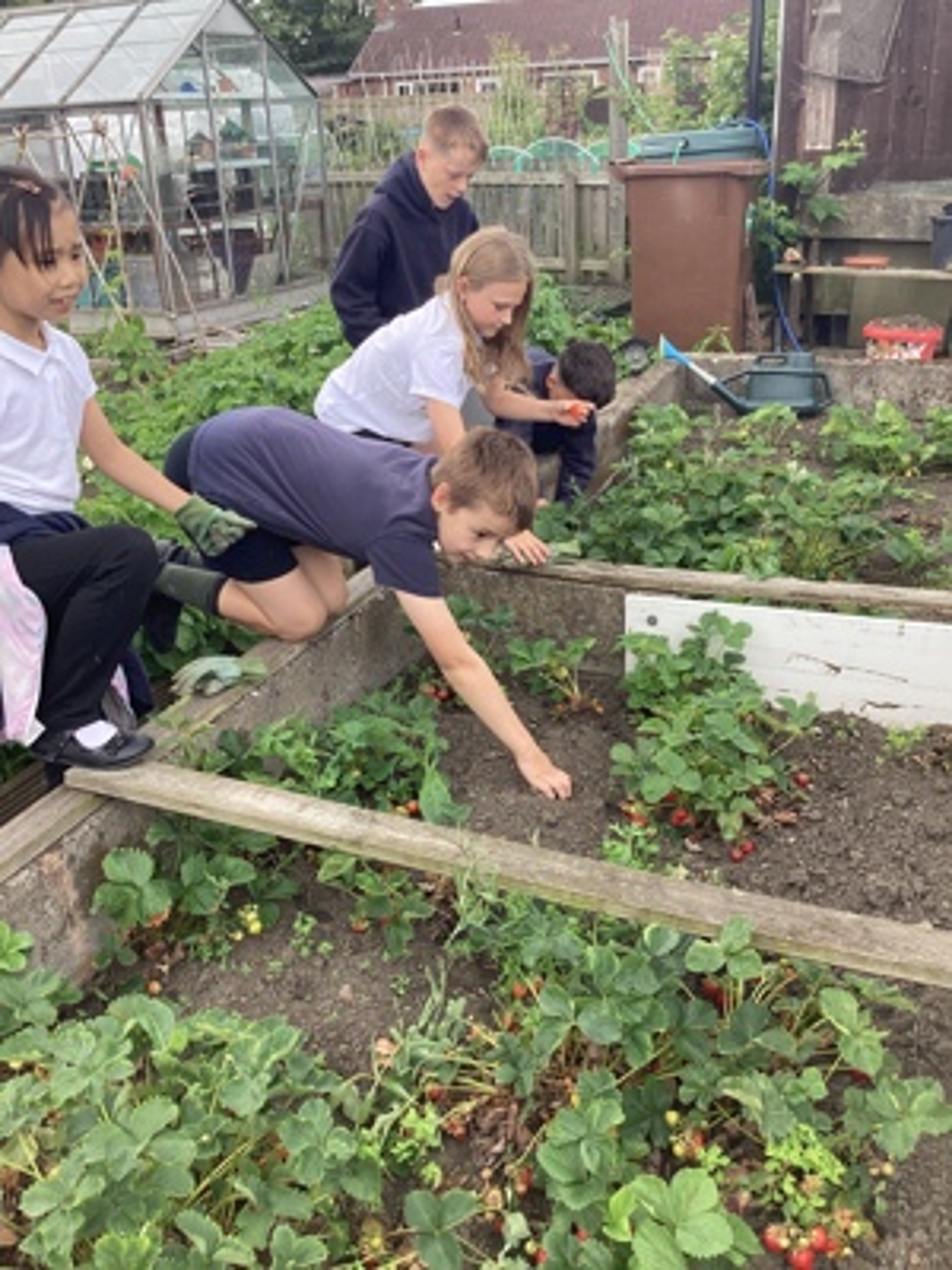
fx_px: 1137
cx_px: 476
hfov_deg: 45.4
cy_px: 635
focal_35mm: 31
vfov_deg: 58.4
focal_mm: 3.3
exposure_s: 1/152
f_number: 2.4
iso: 25
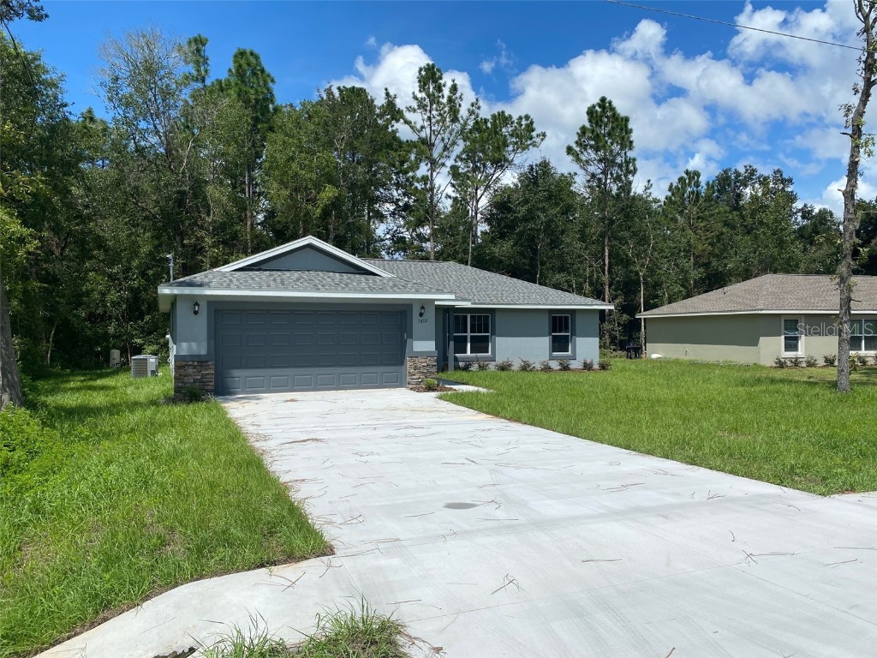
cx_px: 438
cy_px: 329
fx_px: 659
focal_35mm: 26
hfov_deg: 67.3
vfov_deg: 53.1
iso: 32
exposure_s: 1/5236
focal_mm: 4.25
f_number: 1.8
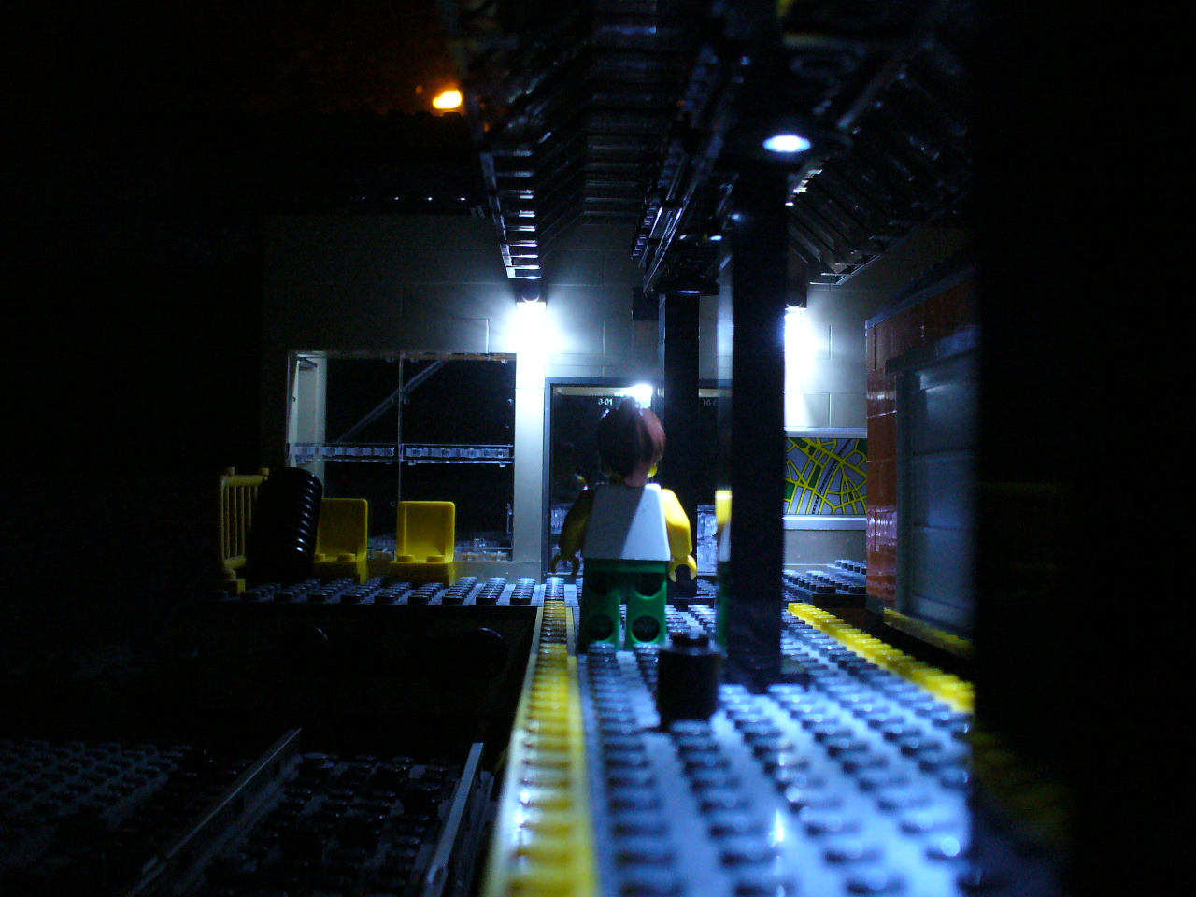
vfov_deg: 38.7
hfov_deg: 50.1
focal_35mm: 37
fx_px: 1278
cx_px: 598
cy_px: 448
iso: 200
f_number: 2.8
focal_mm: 6.1
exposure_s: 1/8
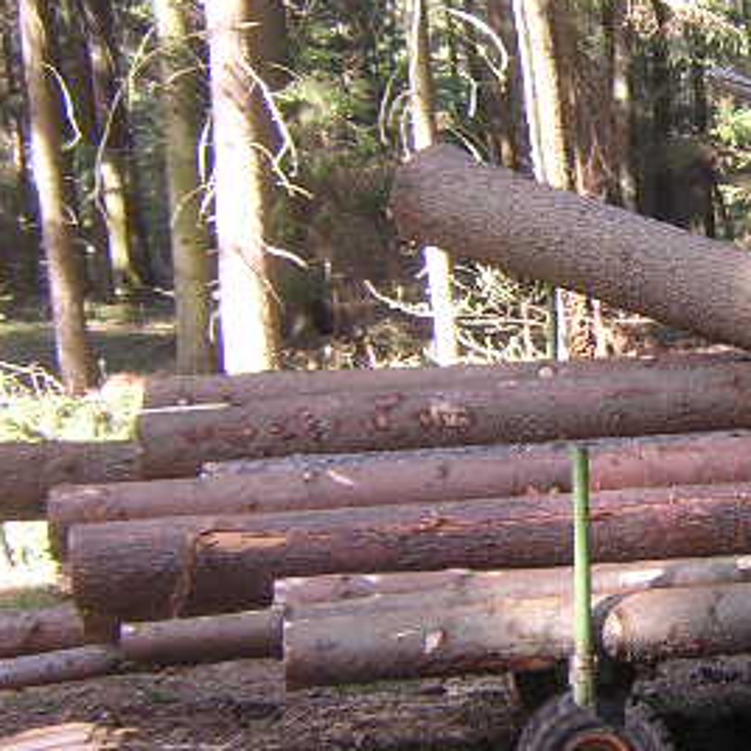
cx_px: 869
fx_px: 1865
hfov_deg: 21.4
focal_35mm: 76
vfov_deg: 22.8
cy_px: 370
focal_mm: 4.7
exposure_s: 1/30
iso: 132
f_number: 2.6
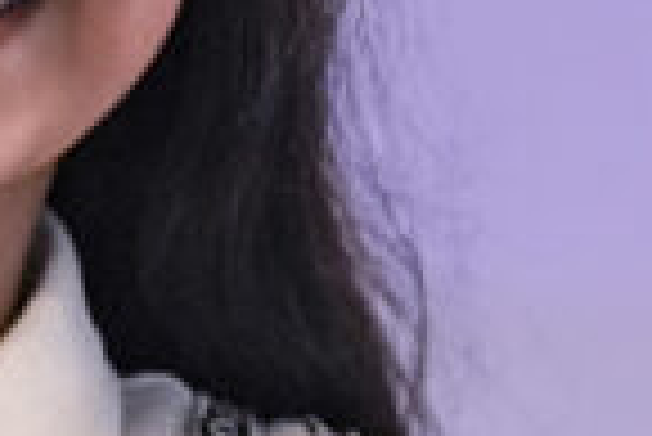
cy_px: 474
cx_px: 454
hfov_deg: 6.2
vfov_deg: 4.1
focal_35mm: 332
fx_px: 6019
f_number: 2.8
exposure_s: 1/125
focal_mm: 47
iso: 3200
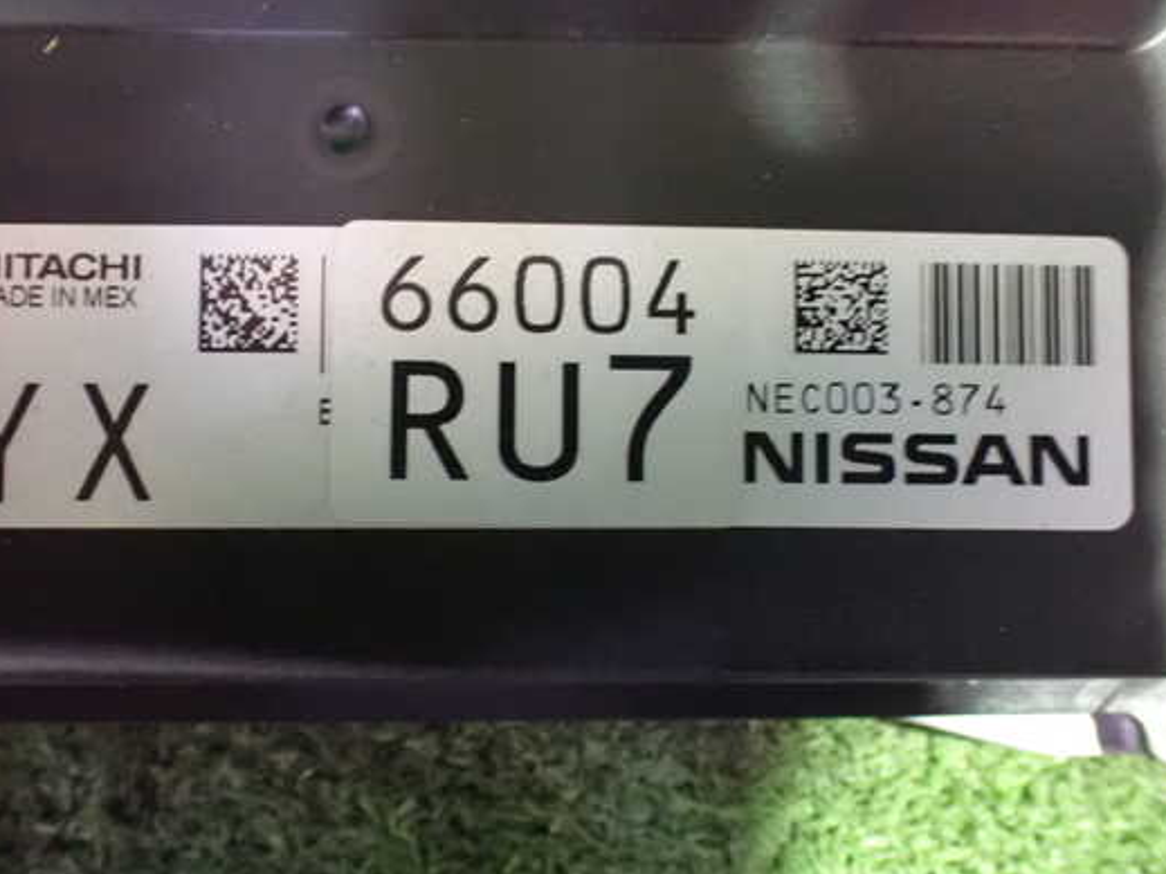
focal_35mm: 37
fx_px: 1246
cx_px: 541
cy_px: 429
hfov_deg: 50.1
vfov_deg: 38.6
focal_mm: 5.79
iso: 1600
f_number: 2.4
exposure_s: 1/13
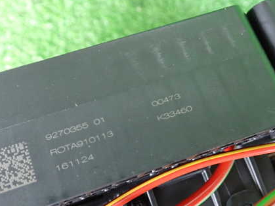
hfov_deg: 43.6
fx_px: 342
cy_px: 112
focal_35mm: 43
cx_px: 110
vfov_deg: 33.6
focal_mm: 5.4
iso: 1000
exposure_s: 1/80
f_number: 2.3
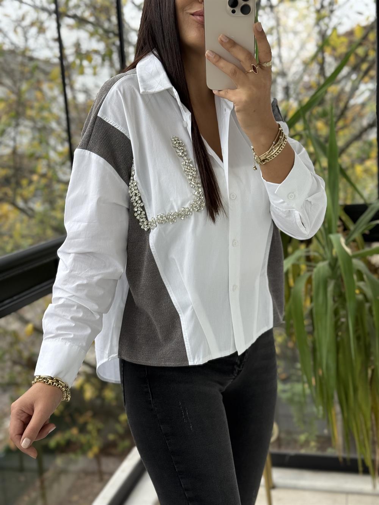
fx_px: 701
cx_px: 190
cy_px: 252
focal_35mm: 48
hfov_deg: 30.3
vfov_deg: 39.7
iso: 100
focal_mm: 6.76
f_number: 1.78
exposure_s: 1/271
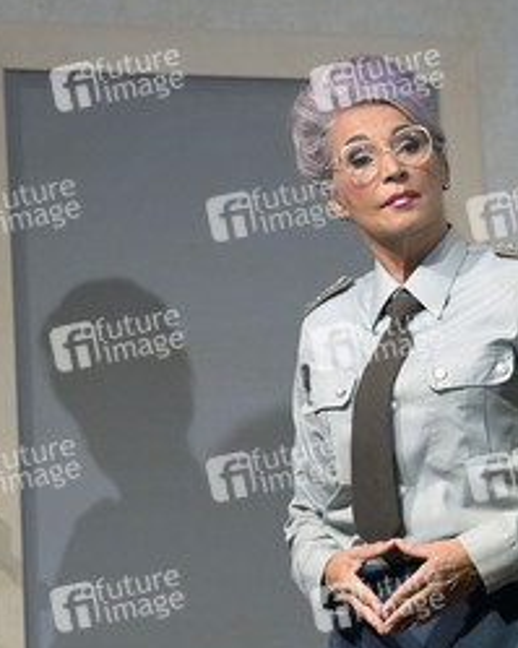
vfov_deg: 5.4
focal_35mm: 357
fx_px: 6846
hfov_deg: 4.3
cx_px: 569
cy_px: 276
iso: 8000
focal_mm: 210
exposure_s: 1/400
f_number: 5.6
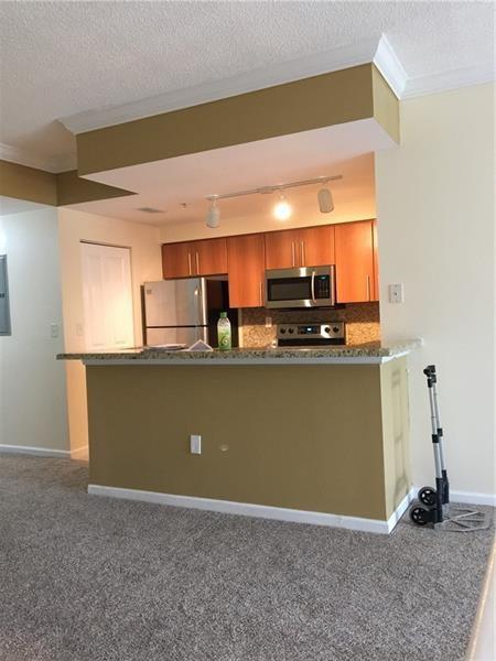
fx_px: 554
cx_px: 248
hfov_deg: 48.2
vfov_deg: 61.7
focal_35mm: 29
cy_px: 330
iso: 125
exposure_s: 1/17
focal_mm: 4.15
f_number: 2.2
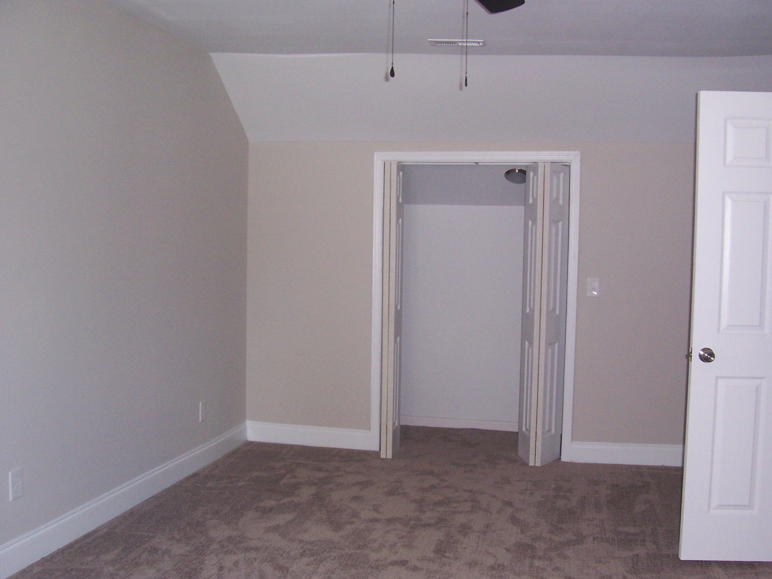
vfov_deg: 38.7
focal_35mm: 37
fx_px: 825
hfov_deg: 50.1
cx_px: 410
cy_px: 287
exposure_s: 1/60
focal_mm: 5.6
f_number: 2.7
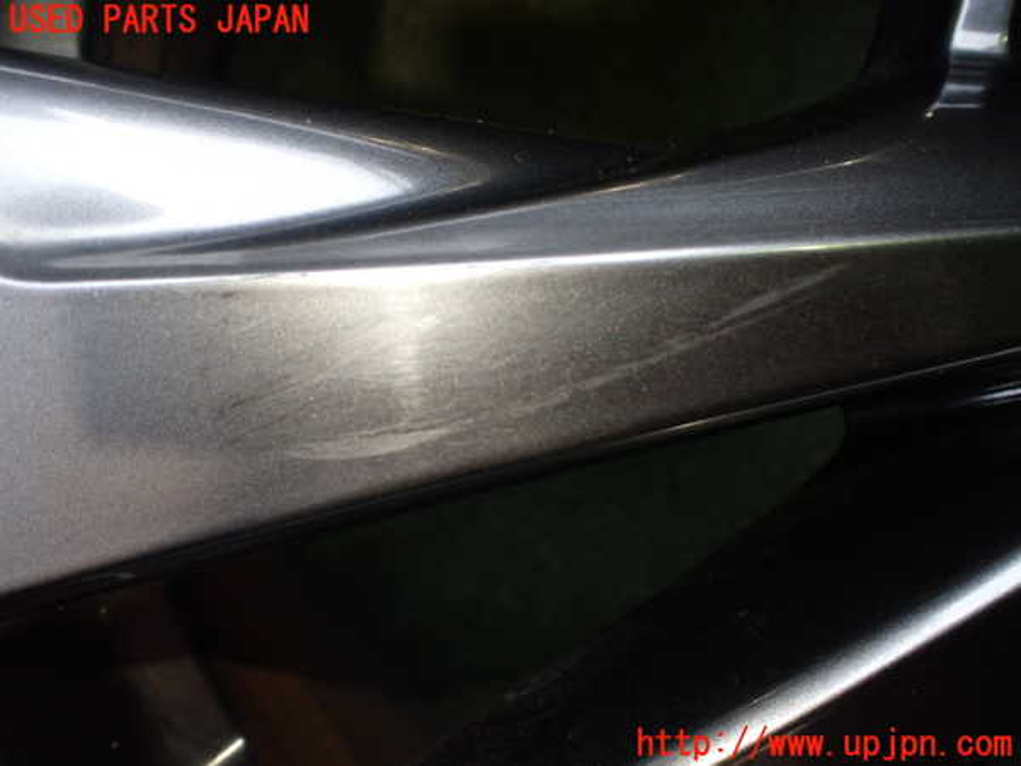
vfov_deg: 46.8
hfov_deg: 60.0
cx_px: 510
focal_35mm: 30
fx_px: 885
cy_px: 383
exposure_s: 1/125
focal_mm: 5.4
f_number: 2.3
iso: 320
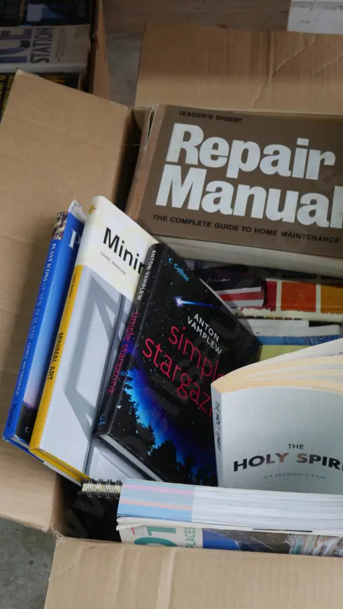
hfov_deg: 20.3
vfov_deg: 35.4
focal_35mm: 59
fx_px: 954
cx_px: 231
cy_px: 317
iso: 200
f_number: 5.2
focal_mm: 24
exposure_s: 1/80
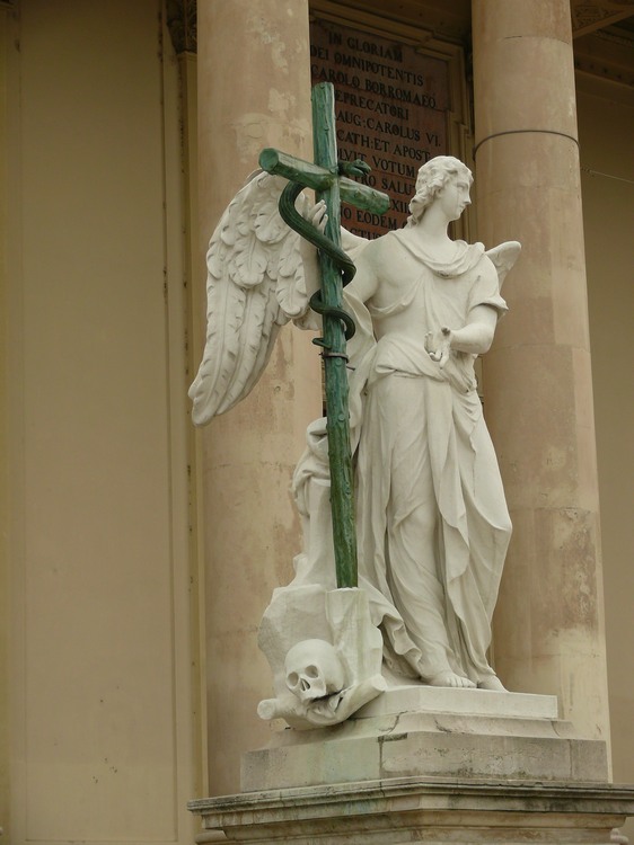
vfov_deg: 19.1
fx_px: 2517
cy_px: 422
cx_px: 317
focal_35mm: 103
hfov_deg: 14.4
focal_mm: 21.7
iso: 100
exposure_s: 1/200
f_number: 4
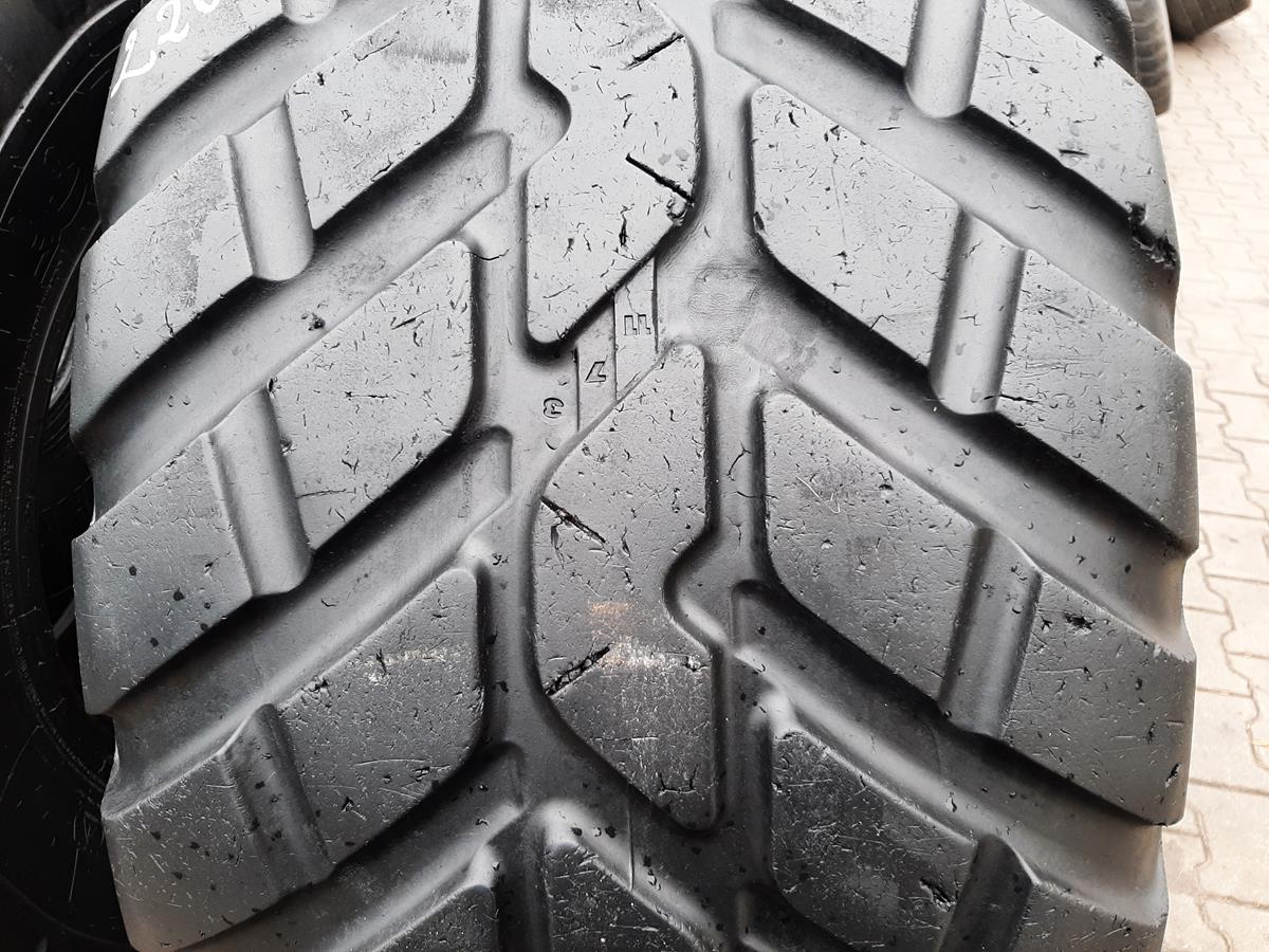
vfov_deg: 53.1
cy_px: 476
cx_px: 634
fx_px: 953
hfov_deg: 67.3
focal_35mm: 26
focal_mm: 3.93
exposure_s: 1/100
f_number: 1.7
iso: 64
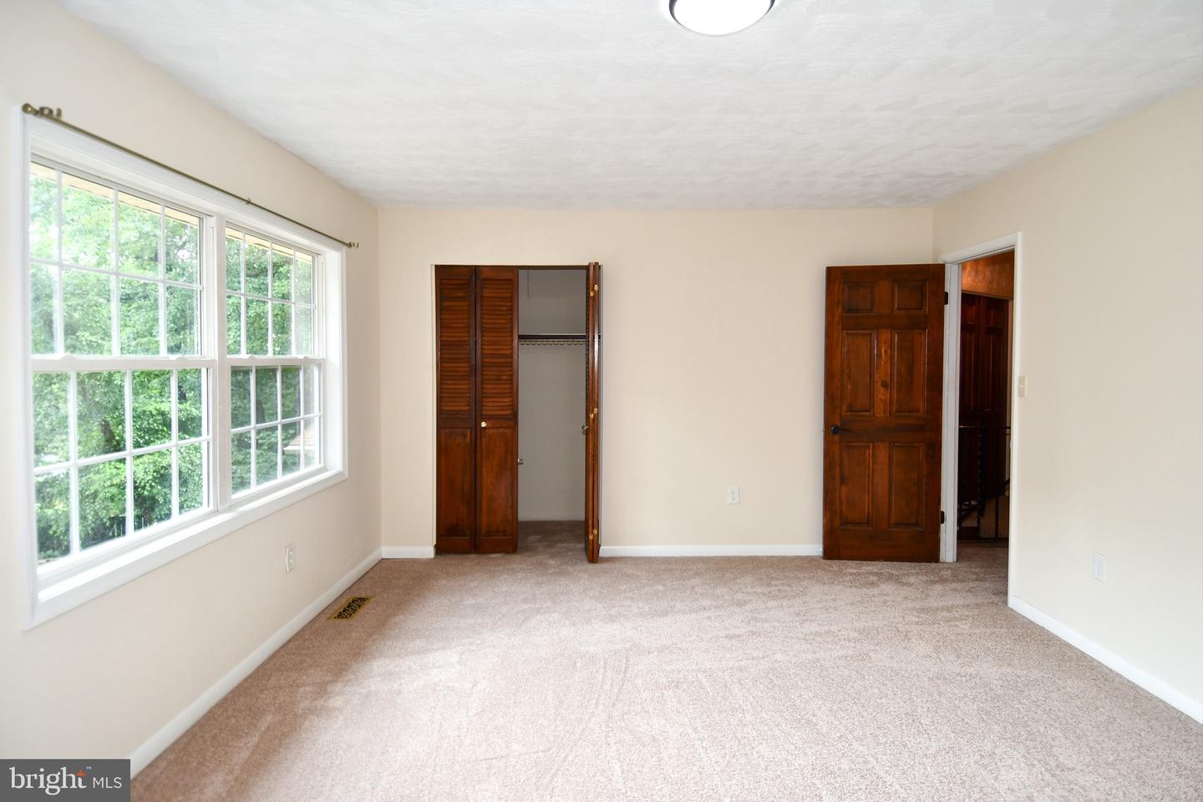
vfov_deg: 67.4
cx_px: 602
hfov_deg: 90.0
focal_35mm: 18
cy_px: 401
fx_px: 601
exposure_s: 1/60
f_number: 4
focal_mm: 12
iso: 280
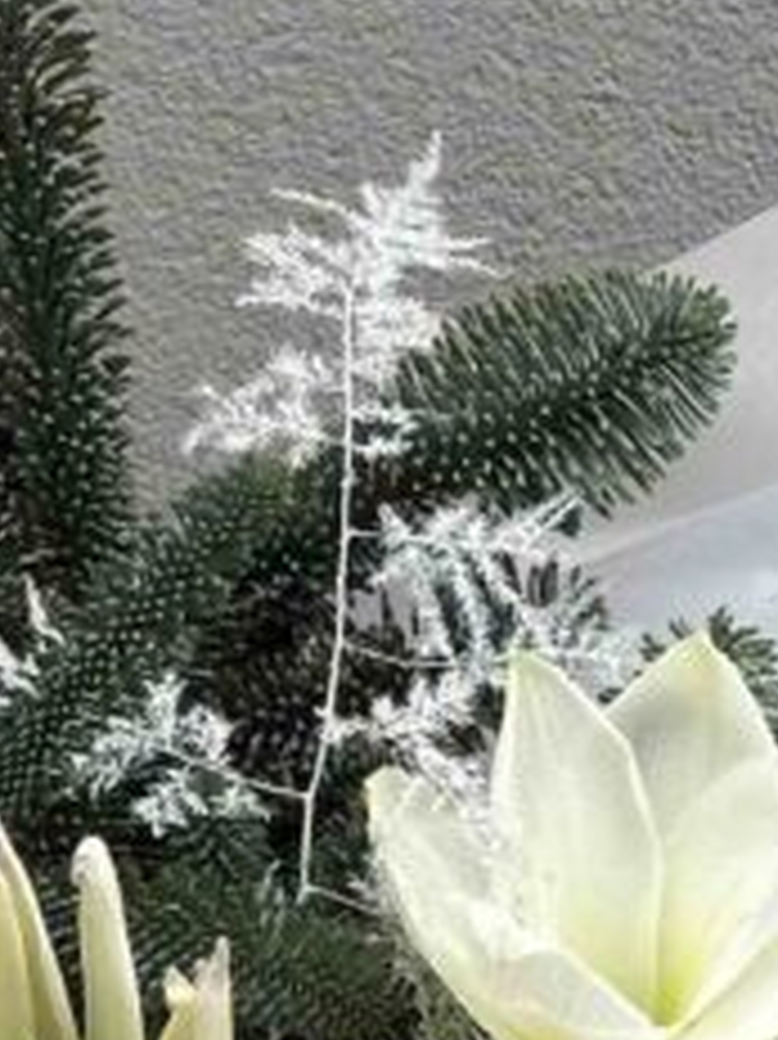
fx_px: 6389
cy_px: 1171
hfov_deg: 6.9
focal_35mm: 213
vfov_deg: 9.2
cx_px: 18
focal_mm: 6.9
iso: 64
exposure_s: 1/150
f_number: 1.8
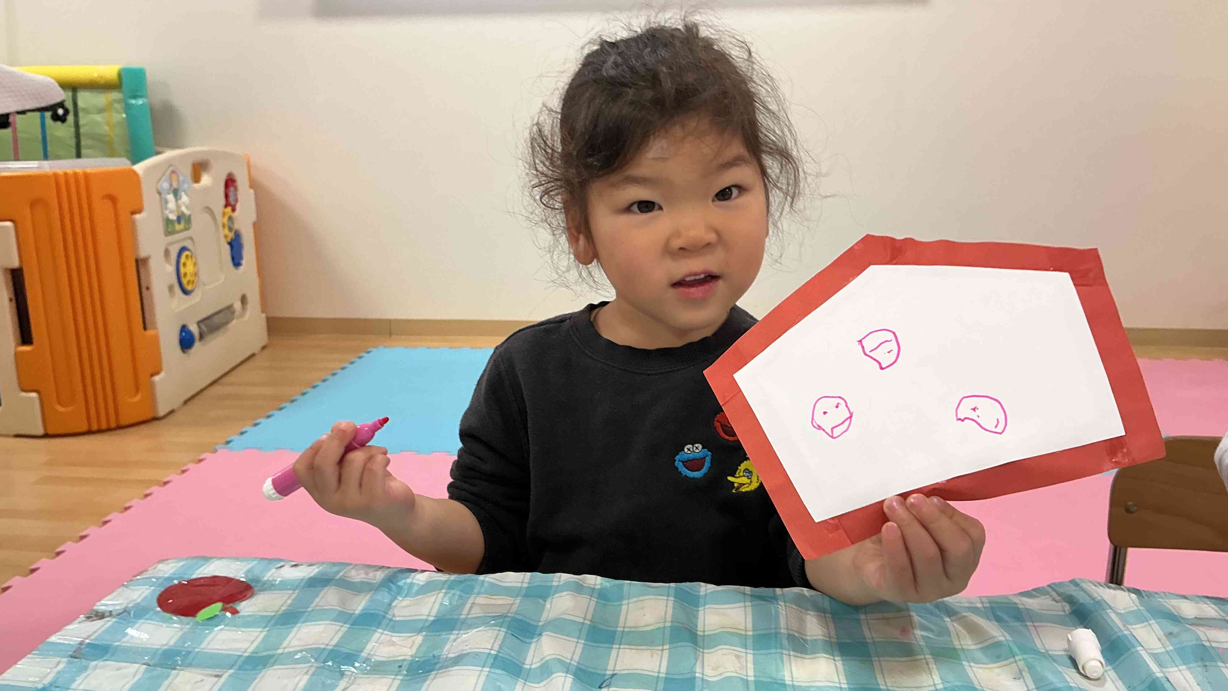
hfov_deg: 61.0
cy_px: 382
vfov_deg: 36.6
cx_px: 610
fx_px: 1042
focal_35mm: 32
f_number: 1.8
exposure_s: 1/60
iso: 50
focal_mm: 3
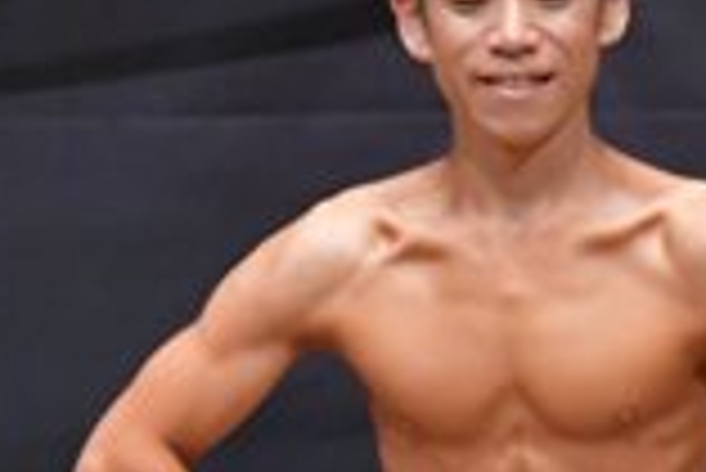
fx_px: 27618
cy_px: 791
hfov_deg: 1.5
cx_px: 169
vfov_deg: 1.0
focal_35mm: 1407
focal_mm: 190
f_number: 5.6
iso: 6400
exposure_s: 1/400
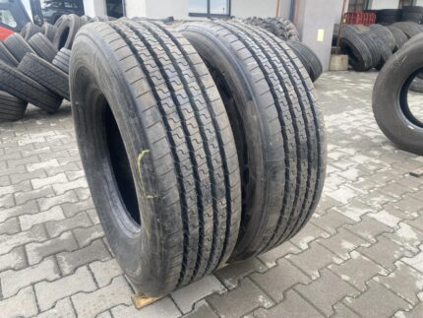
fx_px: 318
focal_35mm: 26
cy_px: 159
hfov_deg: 67.3
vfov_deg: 53.1
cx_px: 212
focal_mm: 4.25
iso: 32
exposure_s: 1/167
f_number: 1.8
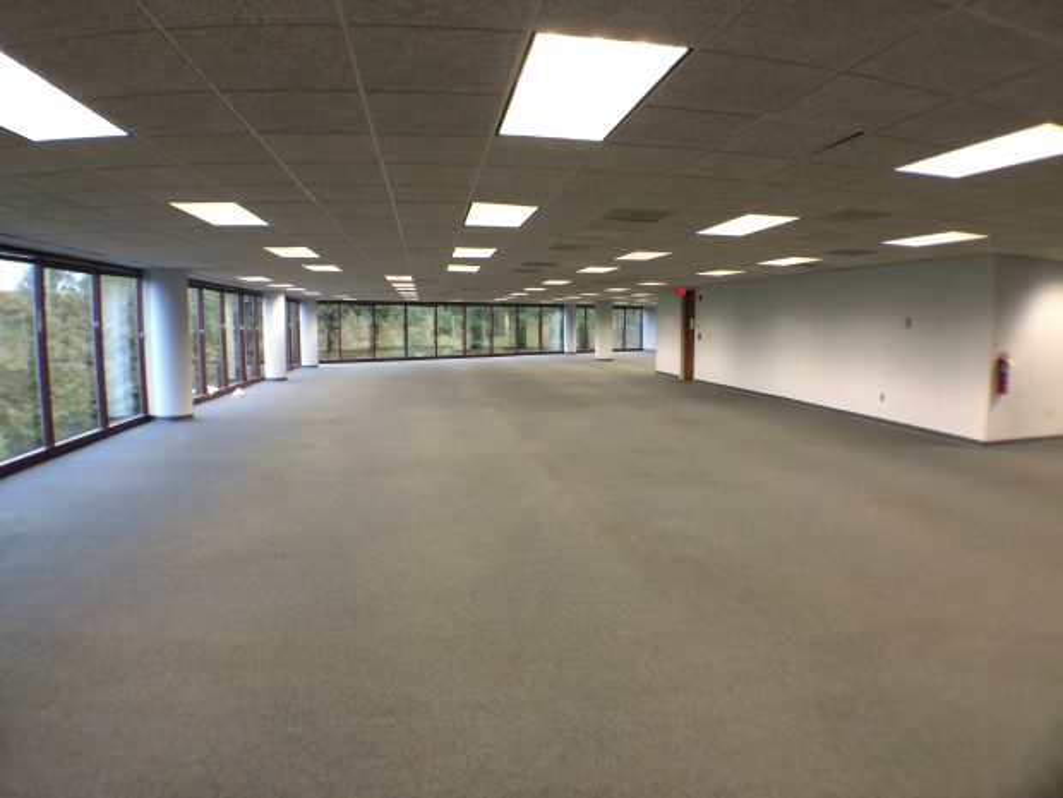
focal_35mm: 29
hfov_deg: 61.7
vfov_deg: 48.2
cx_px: 532
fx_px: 891
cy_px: 399
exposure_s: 1/30
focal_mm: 4.15
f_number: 2.2
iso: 80
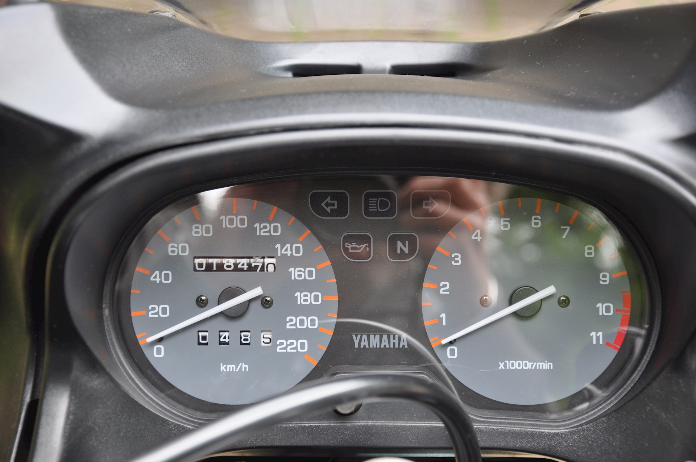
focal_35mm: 75
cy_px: 231
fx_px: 1448
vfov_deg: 18.1
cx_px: 348
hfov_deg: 27.0
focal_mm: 50
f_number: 5.6
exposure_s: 1/30
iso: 280
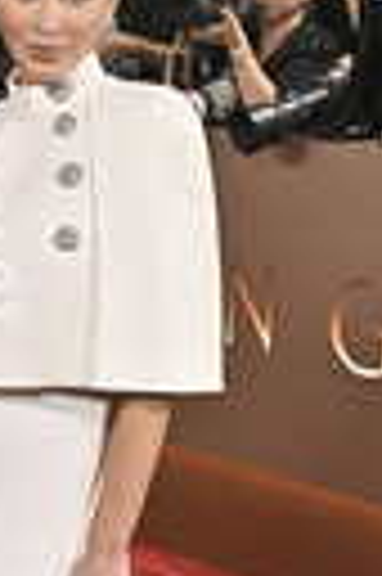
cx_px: -81
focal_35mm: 109
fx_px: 1739
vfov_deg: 18.5
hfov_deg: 12.2
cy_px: 518
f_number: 5.6
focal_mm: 35
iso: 2500
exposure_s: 1/320
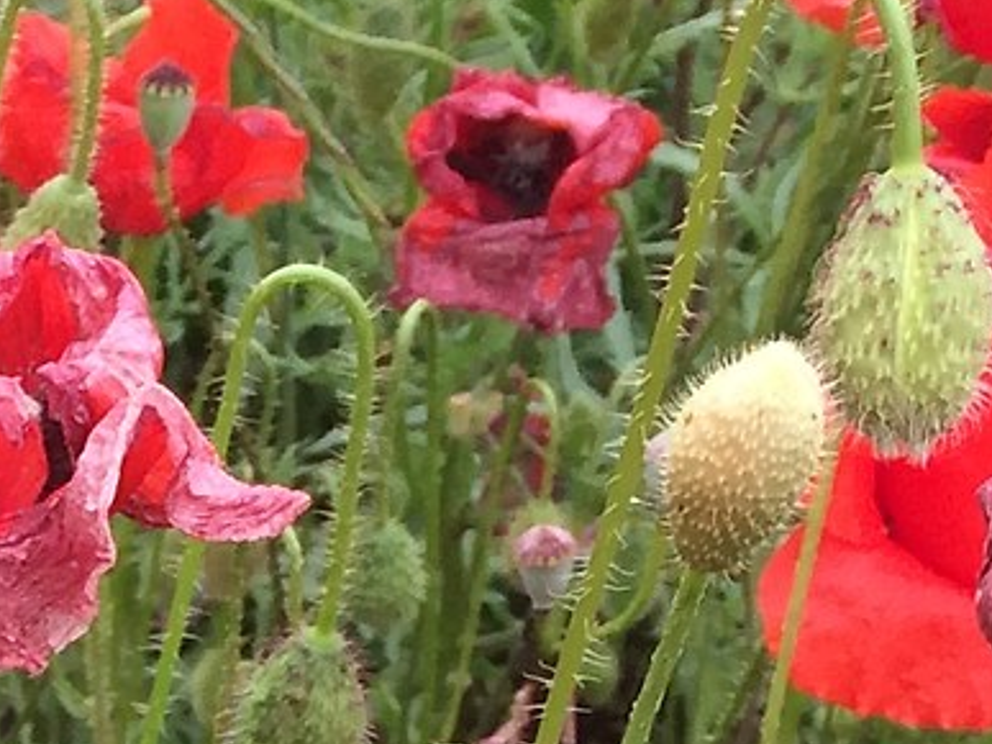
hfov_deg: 10.3
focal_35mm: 180
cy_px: 1963
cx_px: -843
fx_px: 5157
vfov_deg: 7.5
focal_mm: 4.15
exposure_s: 1/436
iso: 32
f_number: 2.2
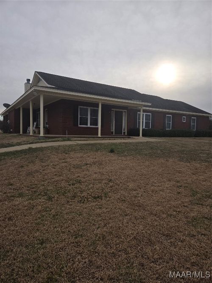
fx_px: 188
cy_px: 142
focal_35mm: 23
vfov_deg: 73.9
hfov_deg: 58.9
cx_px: 106
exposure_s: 1/1290
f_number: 1.8
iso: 25
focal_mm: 5.4
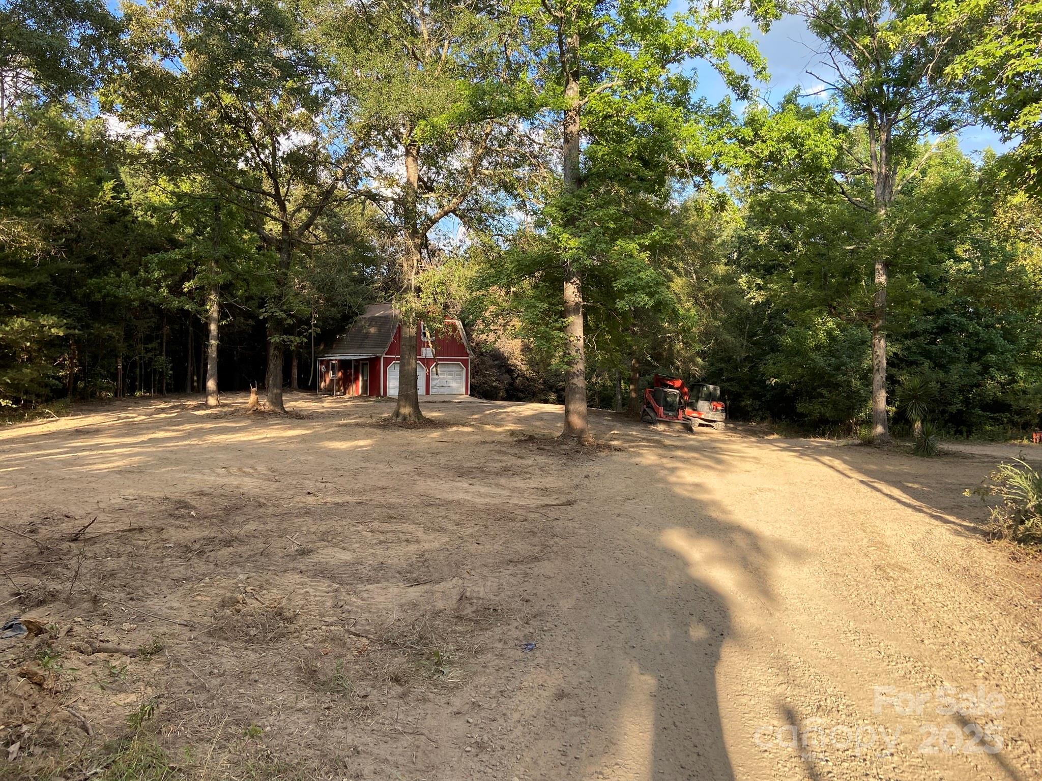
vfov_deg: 53.1
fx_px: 783
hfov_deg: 67.3
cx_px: 521
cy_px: 390
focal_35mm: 26
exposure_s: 1/481
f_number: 1.8
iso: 32
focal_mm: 4.25
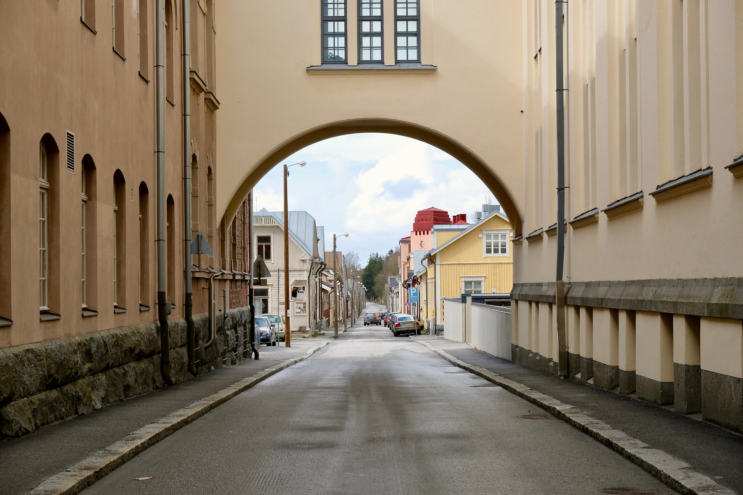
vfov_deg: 19.7
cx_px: 372
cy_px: 248
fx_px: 1424
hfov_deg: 29.2
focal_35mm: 69
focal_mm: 46.3
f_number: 6.4
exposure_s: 1/1100
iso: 640
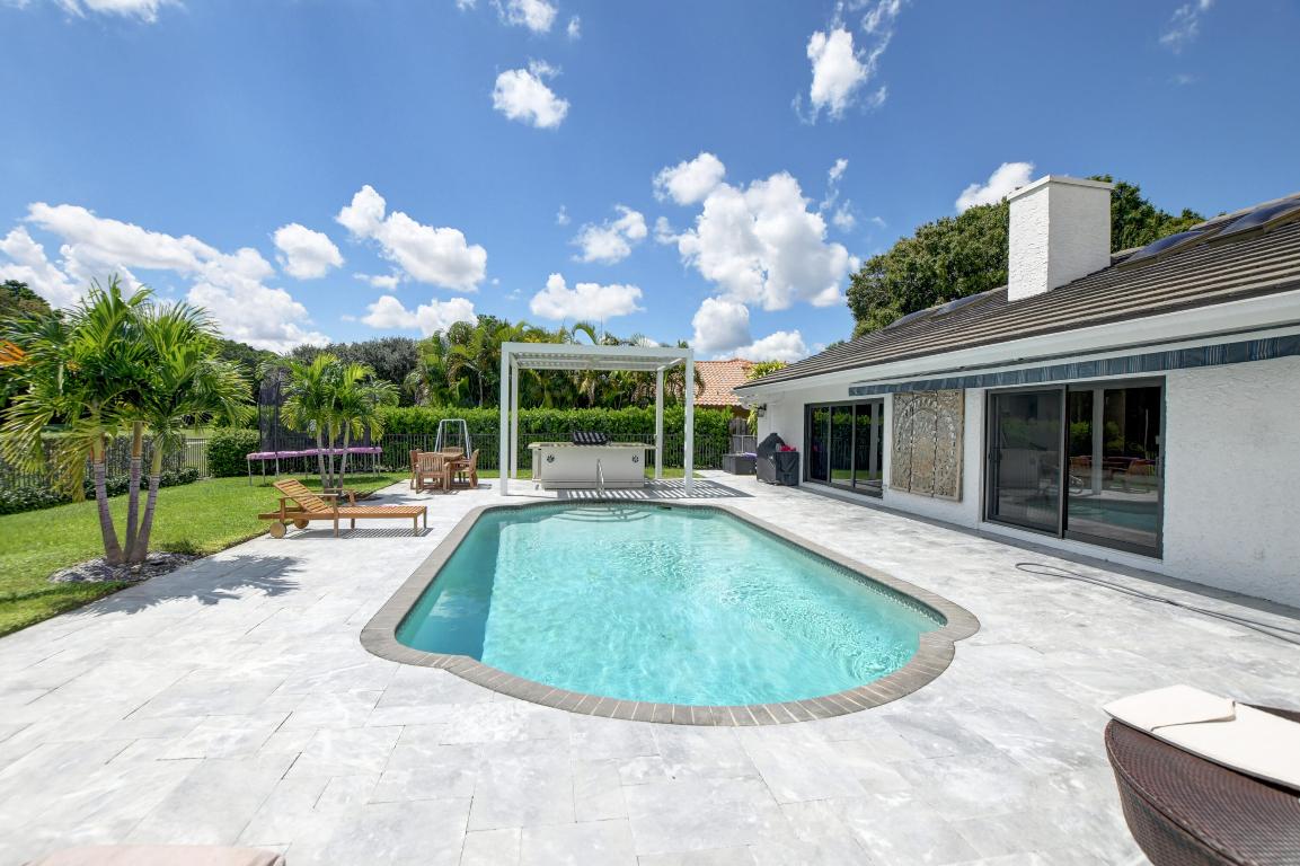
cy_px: 433
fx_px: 541
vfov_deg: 77.3
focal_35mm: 15
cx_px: 650
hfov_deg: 100.4
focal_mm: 10
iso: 1000
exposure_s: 1/8000
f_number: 8
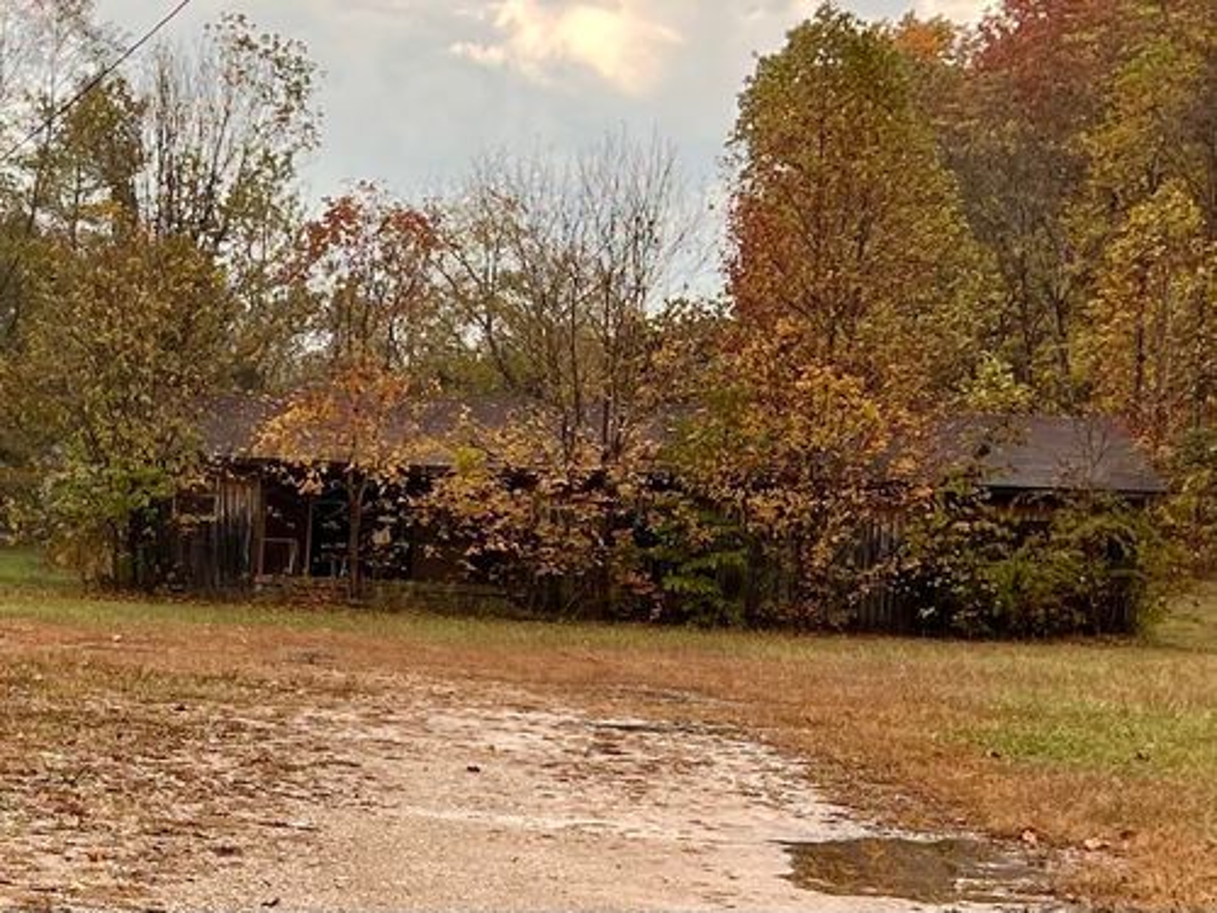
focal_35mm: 26
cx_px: 608
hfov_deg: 67.3
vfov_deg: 53.1
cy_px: 456
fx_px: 914
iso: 50
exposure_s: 1/604
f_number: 1.5
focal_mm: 5.7
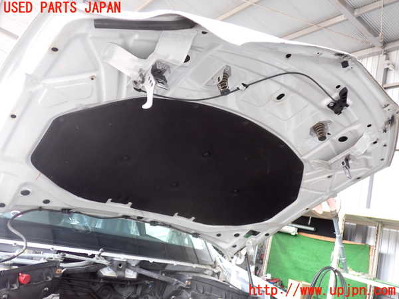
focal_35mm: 30
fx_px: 346
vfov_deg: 46.8
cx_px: 200
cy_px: 150
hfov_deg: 60.0
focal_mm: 5.4
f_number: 2.3
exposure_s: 1/40
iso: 200
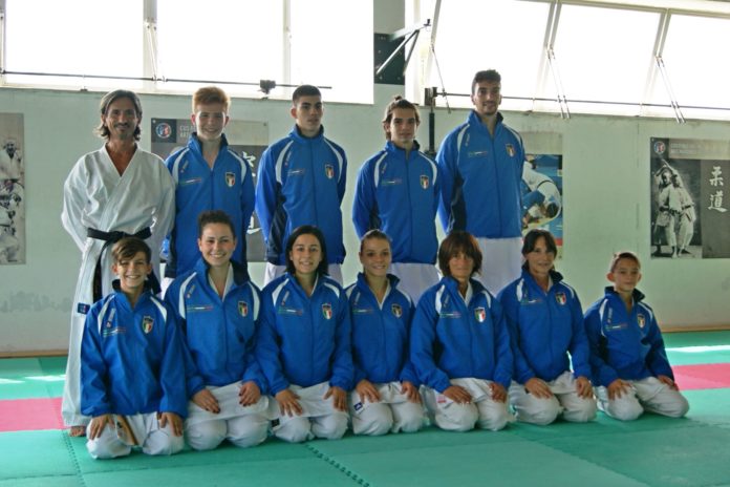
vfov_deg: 29.9
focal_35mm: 45
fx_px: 912
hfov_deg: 43.6
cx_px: 365
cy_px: 244
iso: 125
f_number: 4.5
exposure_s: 1/60
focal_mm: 30
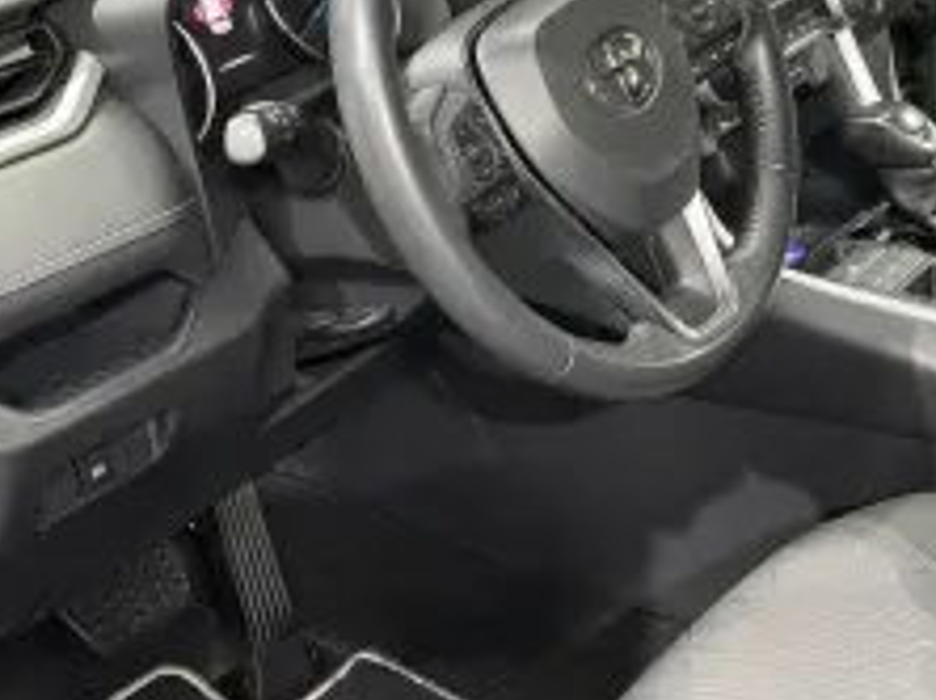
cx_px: 725
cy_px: 164
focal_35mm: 78
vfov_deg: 18.7
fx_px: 2107
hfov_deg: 24.7
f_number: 1.78
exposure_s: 1/25
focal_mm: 6.76
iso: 500
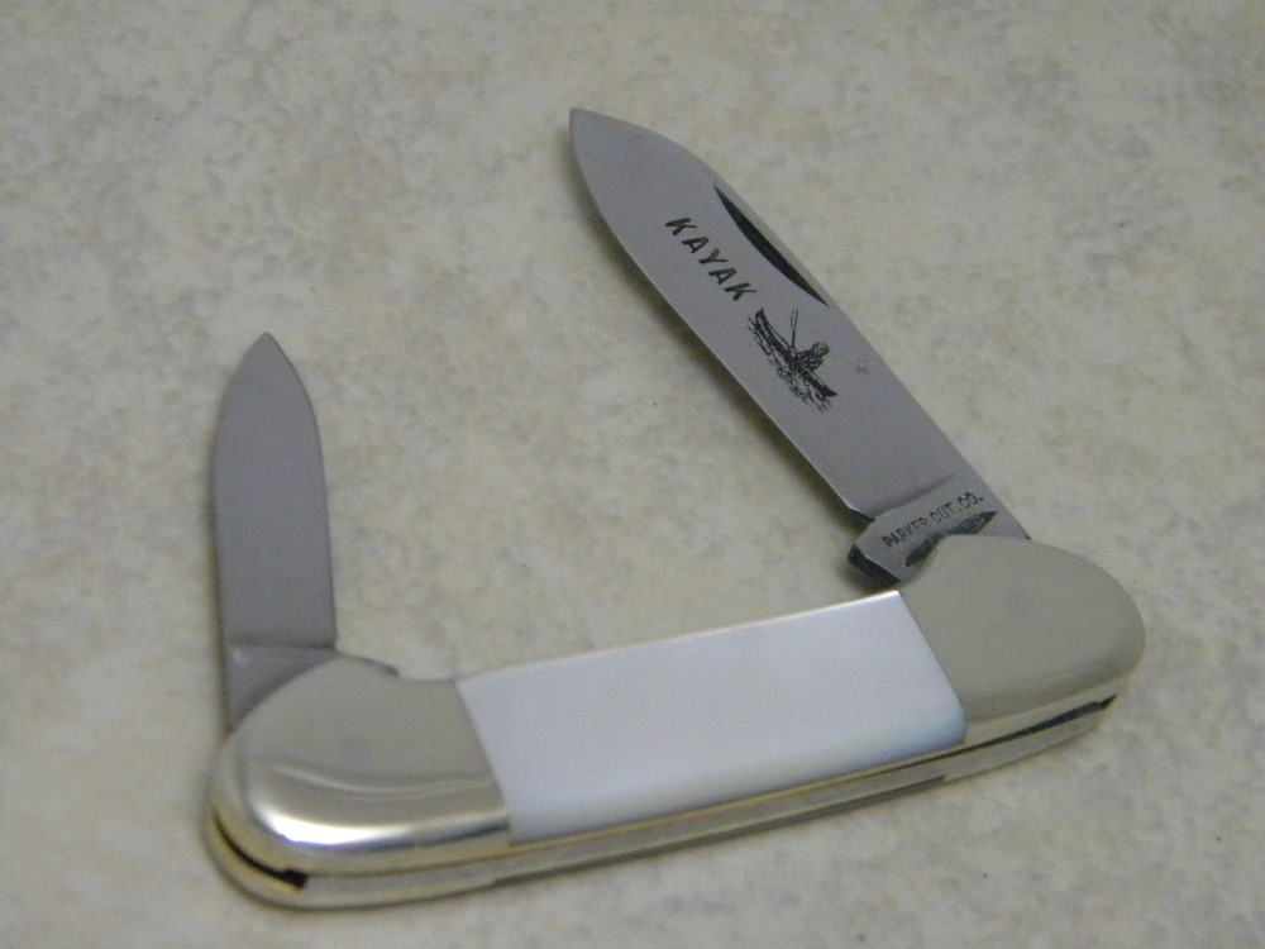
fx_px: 3837
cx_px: 632
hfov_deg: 18.7
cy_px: 474
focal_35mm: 105
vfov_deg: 14.1
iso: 800
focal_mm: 19
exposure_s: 1/52
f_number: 4.7
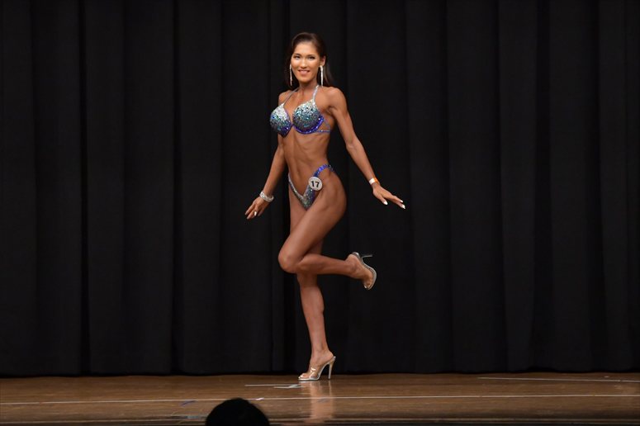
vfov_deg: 6.1
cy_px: 213
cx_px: 320
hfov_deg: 9.2
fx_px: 3998
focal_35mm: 225
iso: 5000
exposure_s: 1/400
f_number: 5.6
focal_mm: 150
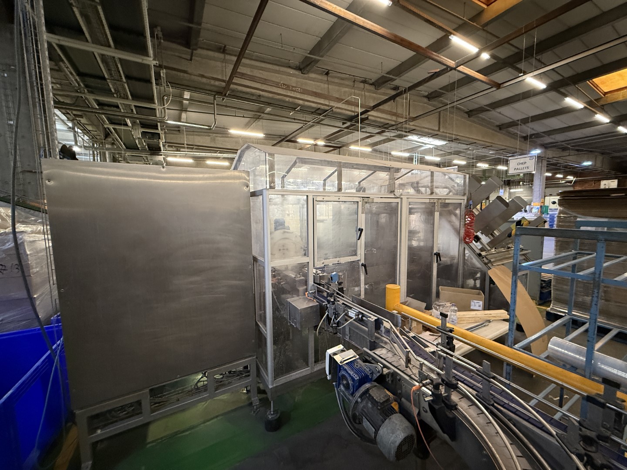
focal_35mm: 14
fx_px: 254
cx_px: 314
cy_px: 235
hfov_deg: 102.1
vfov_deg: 85.7
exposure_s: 1/50
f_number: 2.2
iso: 640
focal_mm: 2.22
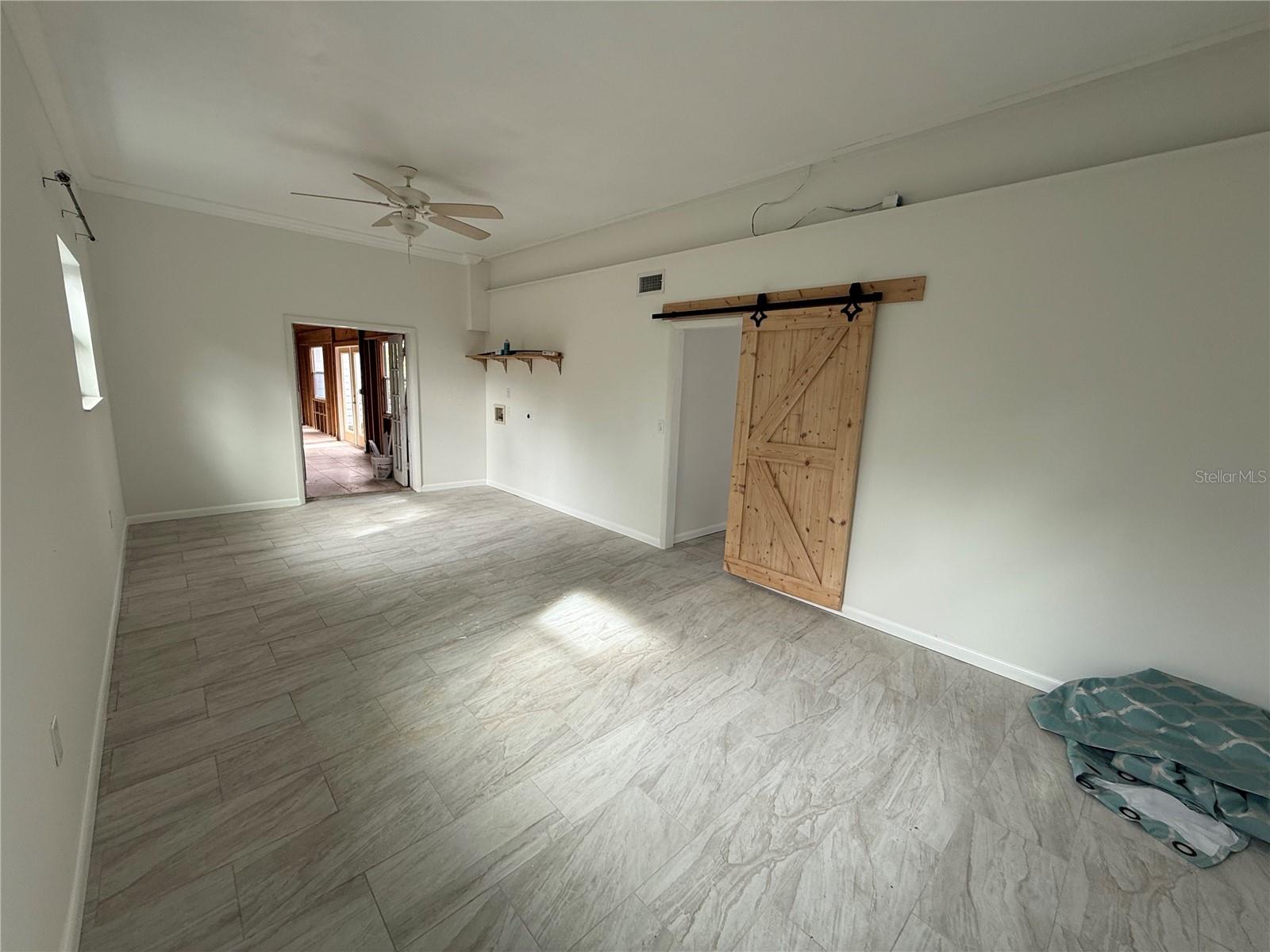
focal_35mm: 14
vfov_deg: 85.7
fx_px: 514
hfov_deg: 102.1
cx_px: 635
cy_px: 476
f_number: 2.2
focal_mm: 2.22
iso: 80
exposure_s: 1/99
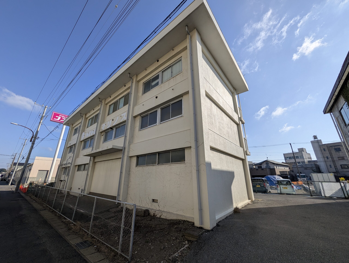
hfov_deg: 110.5
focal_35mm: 12
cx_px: 174
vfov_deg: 94.6
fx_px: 121
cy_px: 132
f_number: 1.7
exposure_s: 1/4505
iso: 49
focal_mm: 2.02
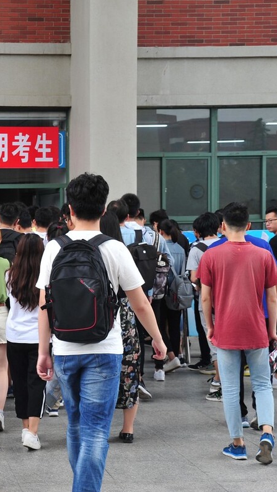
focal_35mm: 79
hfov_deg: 15.0
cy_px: 246
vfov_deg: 26.9
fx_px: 1032
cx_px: -7
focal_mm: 50
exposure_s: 1/125
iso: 320
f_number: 9
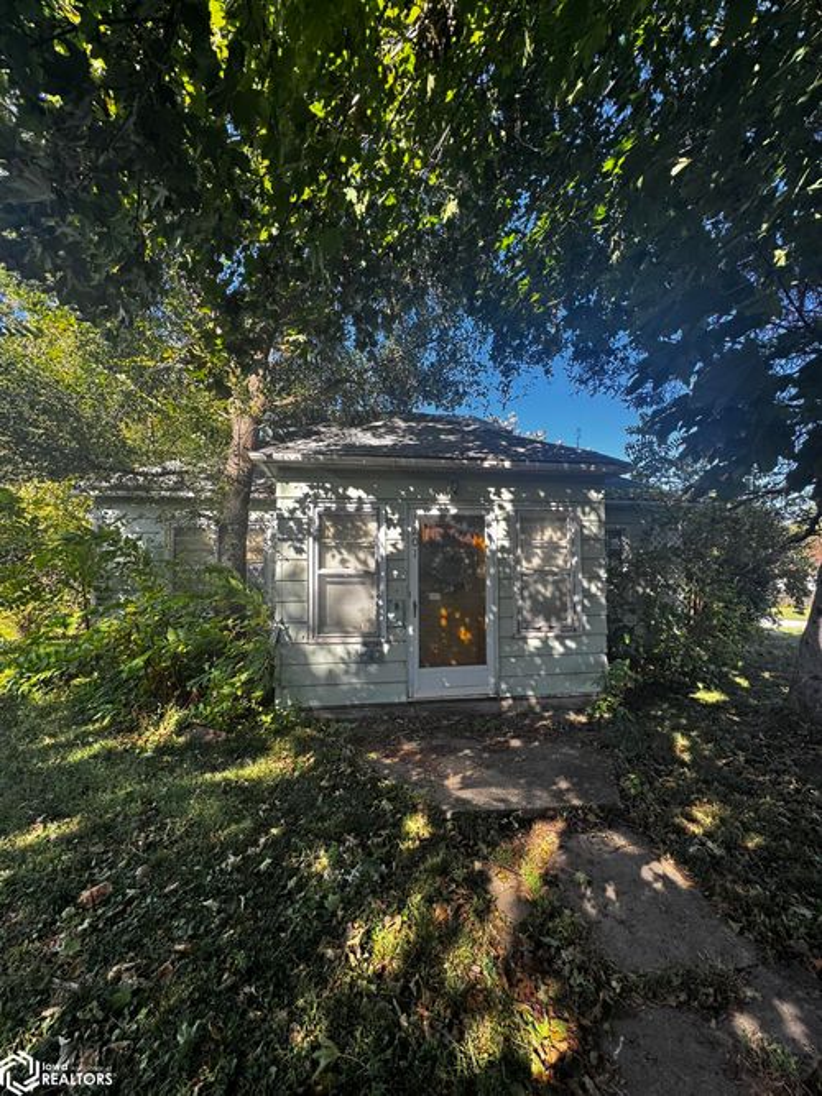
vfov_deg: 102.1
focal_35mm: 14
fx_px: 443
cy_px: 548
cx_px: 411
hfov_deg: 85.7
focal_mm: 2.22
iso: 40
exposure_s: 1/197
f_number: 2.2
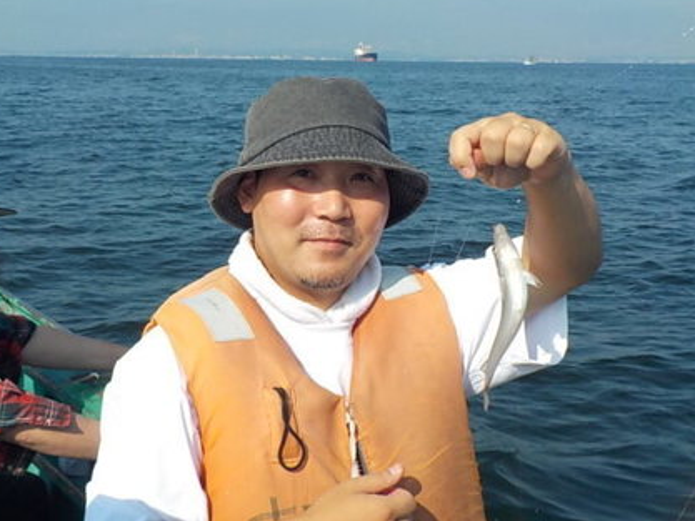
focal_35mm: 46
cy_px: 228
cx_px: 322
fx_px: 924
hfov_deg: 41.2
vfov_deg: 31.5
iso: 125
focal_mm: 4.1
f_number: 3.3
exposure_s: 1/1250
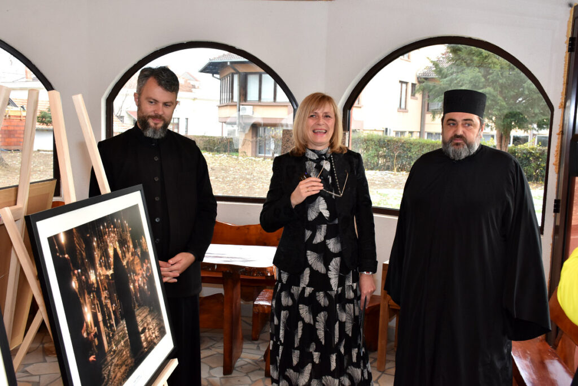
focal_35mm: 39
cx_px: 289
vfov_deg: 34.2
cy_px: 193
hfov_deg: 49.5
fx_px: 626
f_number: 7.1
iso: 1000
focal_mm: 26
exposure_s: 1/160
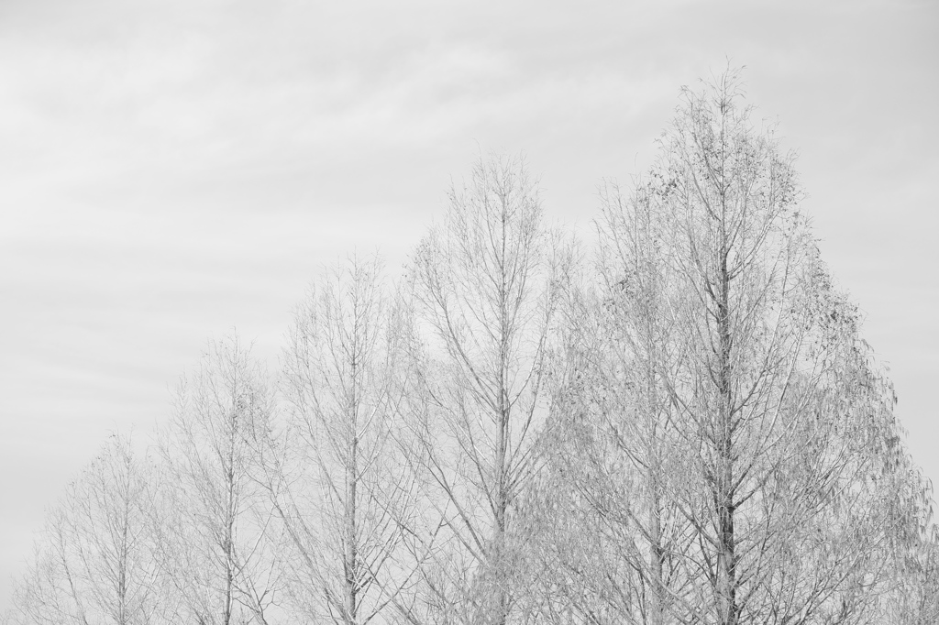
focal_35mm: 174
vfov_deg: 7.9
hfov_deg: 11.8
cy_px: 312
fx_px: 4537
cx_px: 470
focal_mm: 115.9
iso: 200
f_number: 8
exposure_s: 1/220
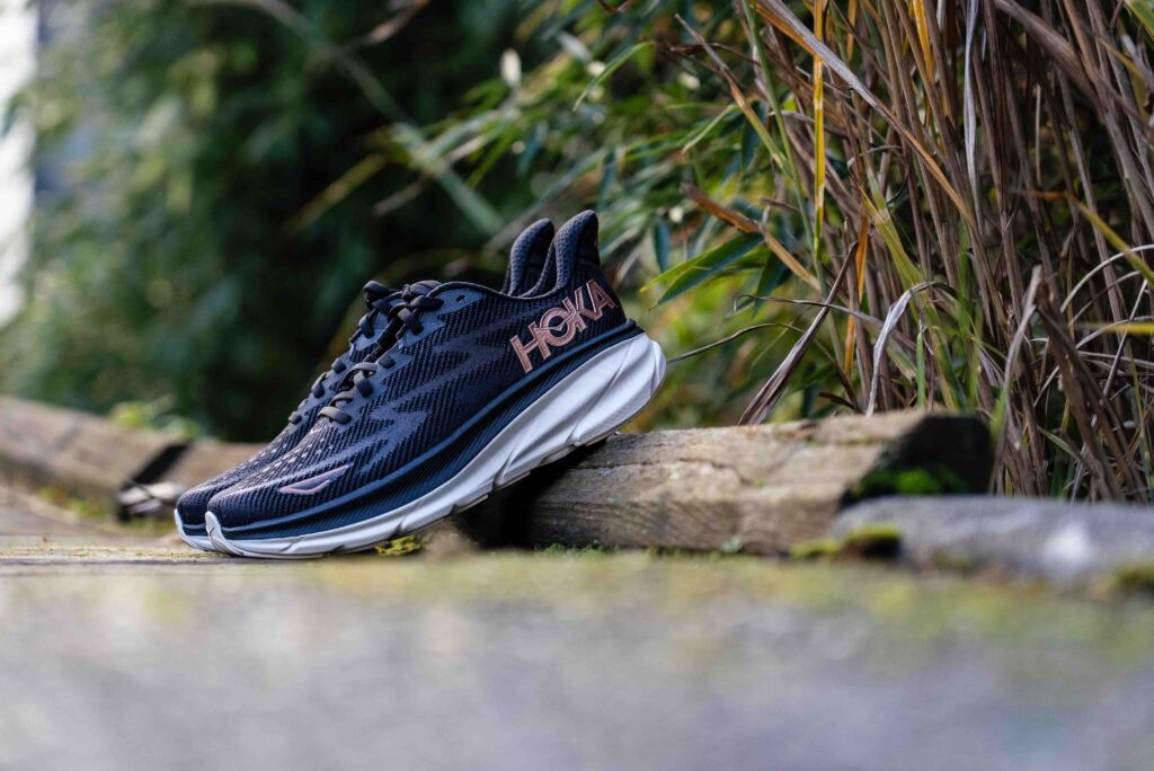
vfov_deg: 13.1
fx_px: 3368
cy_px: 386
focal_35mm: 105
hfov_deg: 19.4
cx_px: 577
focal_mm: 105
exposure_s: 1/1000
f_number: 4
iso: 2000
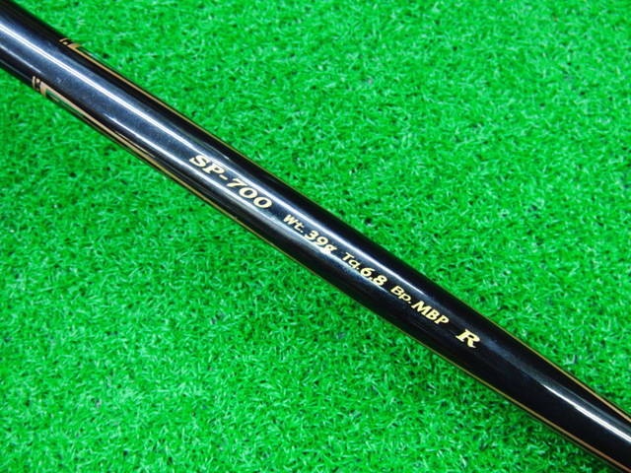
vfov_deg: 38.7
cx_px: 316
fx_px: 674
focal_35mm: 37
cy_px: 236
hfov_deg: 50.1
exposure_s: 1/15
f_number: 3.6
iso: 400
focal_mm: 6.42
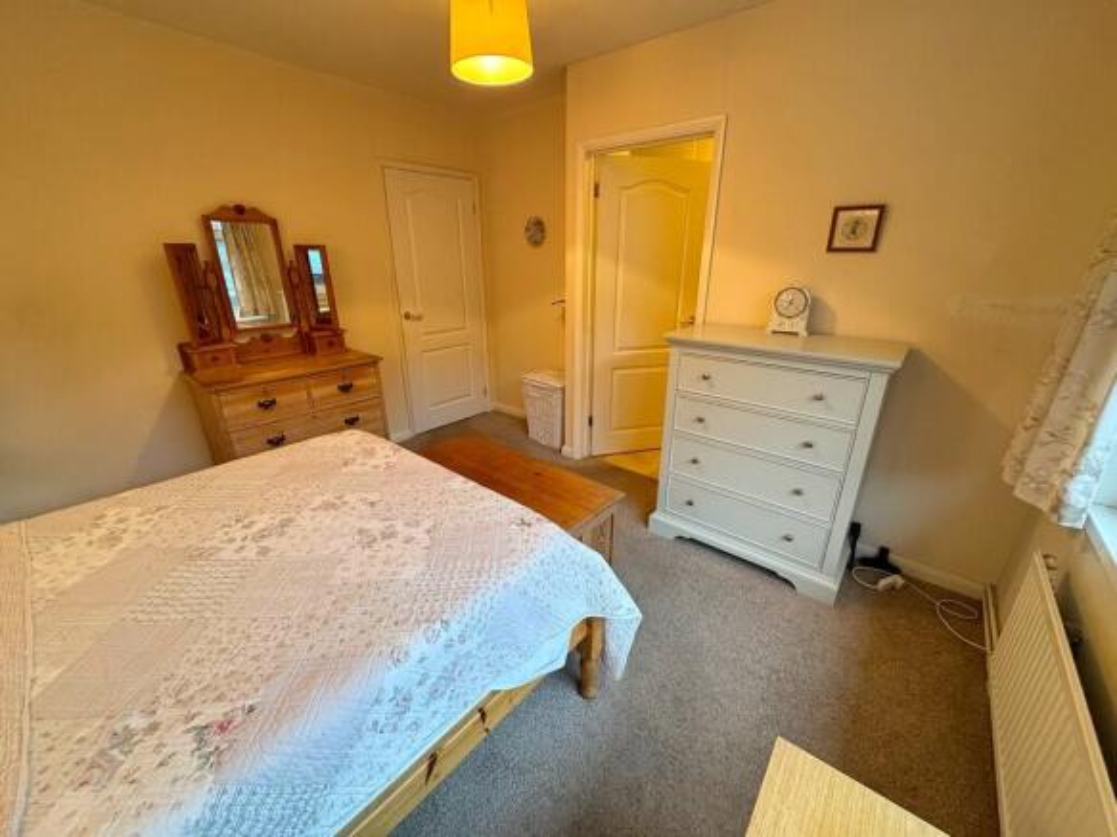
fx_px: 452
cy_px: 418
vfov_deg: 85.7
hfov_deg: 102.1
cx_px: 558
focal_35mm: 14
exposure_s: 1/50
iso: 250
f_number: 2.2
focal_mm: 2.22
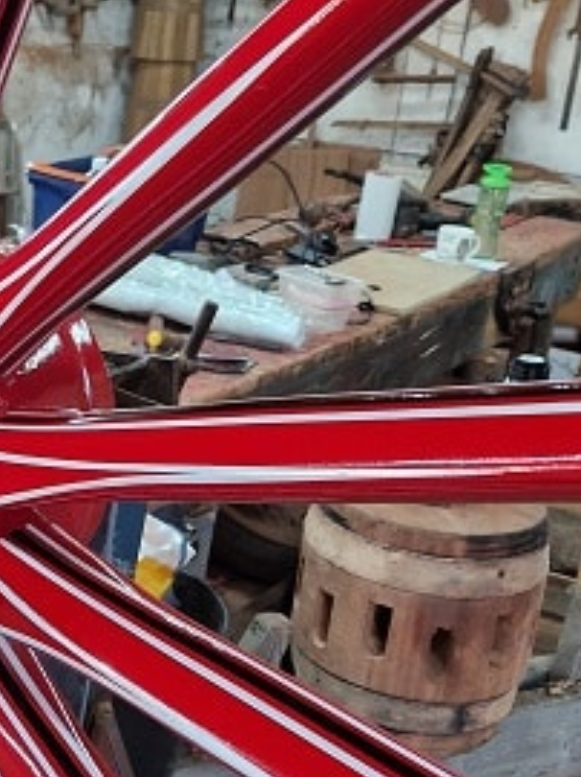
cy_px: 481
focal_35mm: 64
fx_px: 1435
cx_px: -14
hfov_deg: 22.0
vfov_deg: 30.2
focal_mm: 5.4
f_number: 1.8
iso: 250
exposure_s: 1/100
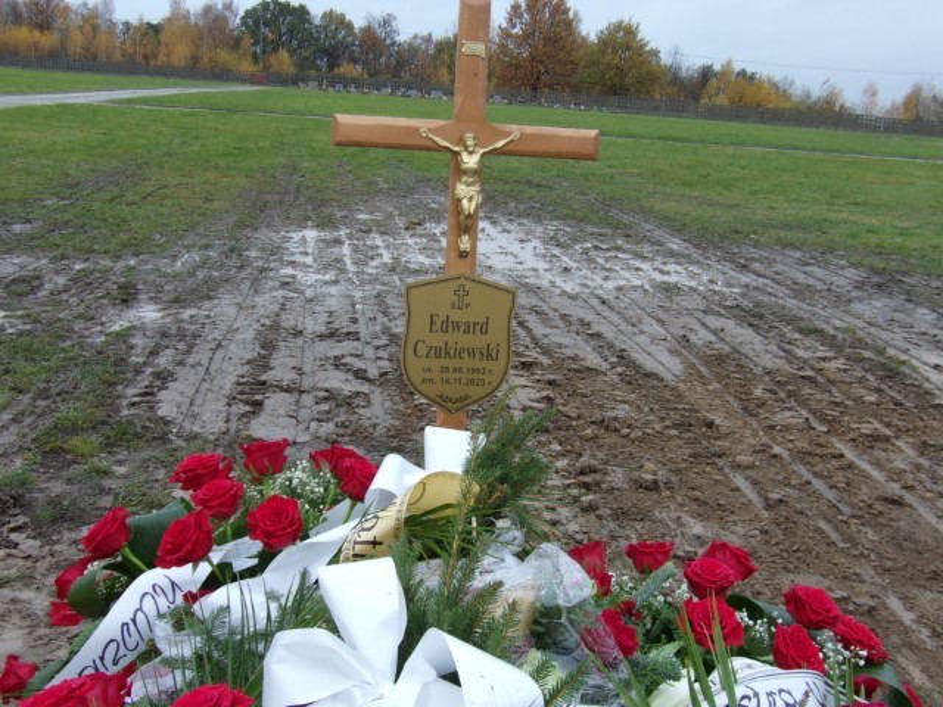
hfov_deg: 44.8
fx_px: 1144
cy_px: 354
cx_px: 472
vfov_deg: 34.3
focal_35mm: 42
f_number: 3.7
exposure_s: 1/90
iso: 80
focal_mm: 7.6
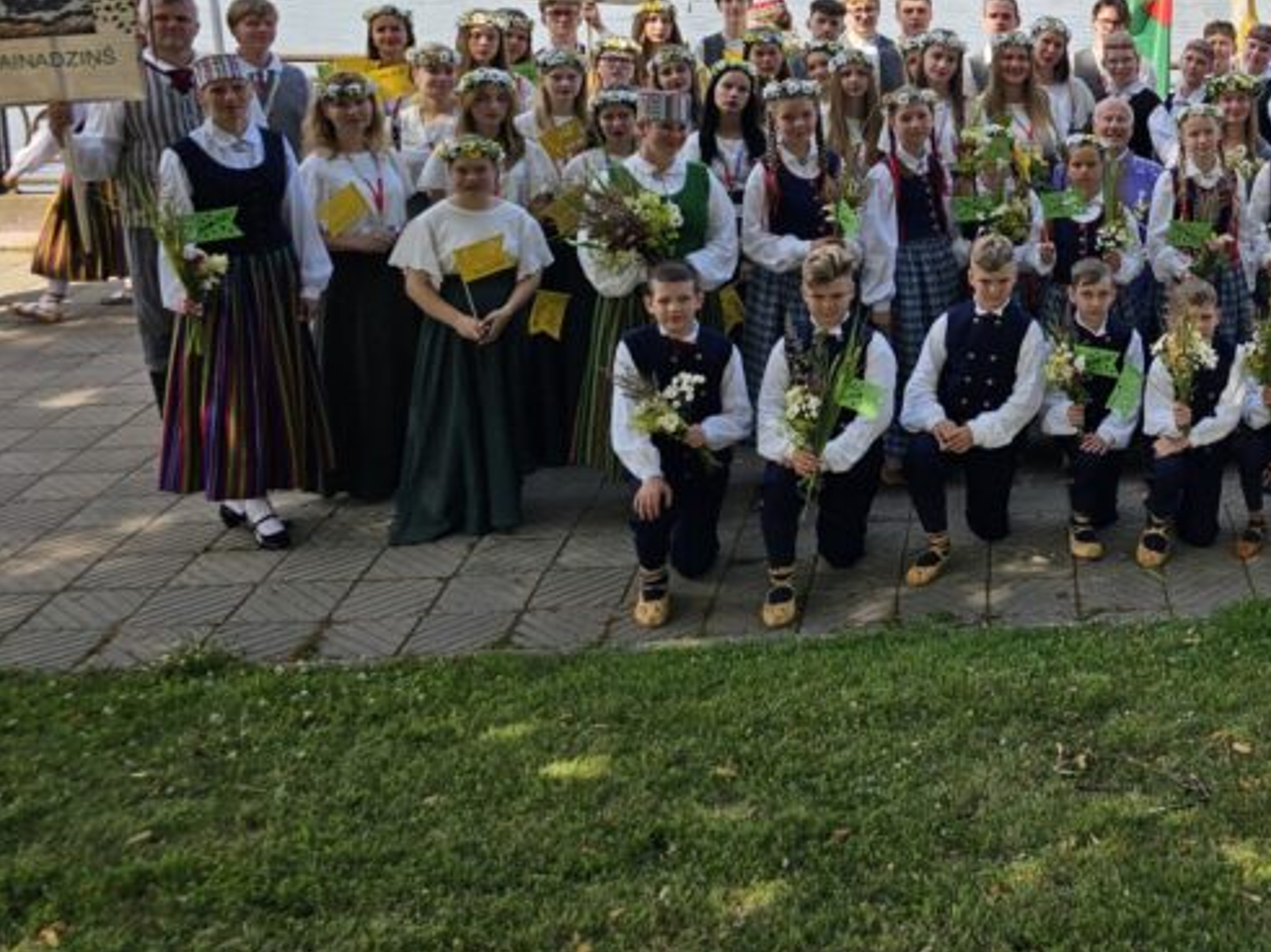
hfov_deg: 36.1
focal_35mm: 48
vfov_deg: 29.6
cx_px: 1240
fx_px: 1762
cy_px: 199
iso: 10
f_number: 1.7
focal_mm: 6.3
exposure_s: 1/430
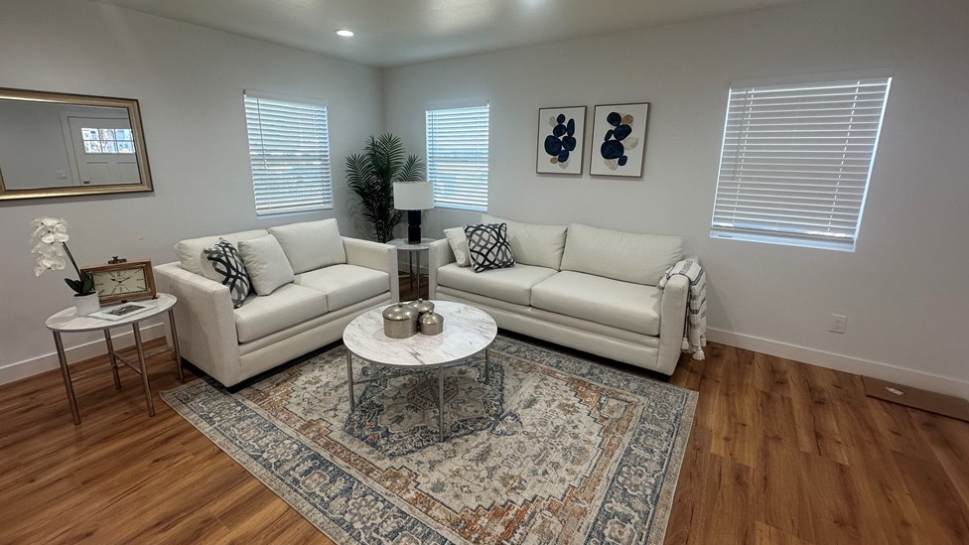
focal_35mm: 16
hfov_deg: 99.4
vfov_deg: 66.9
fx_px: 411
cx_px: 476
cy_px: 246
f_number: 2.2
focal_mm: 2.22
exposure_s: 1/120
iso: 125
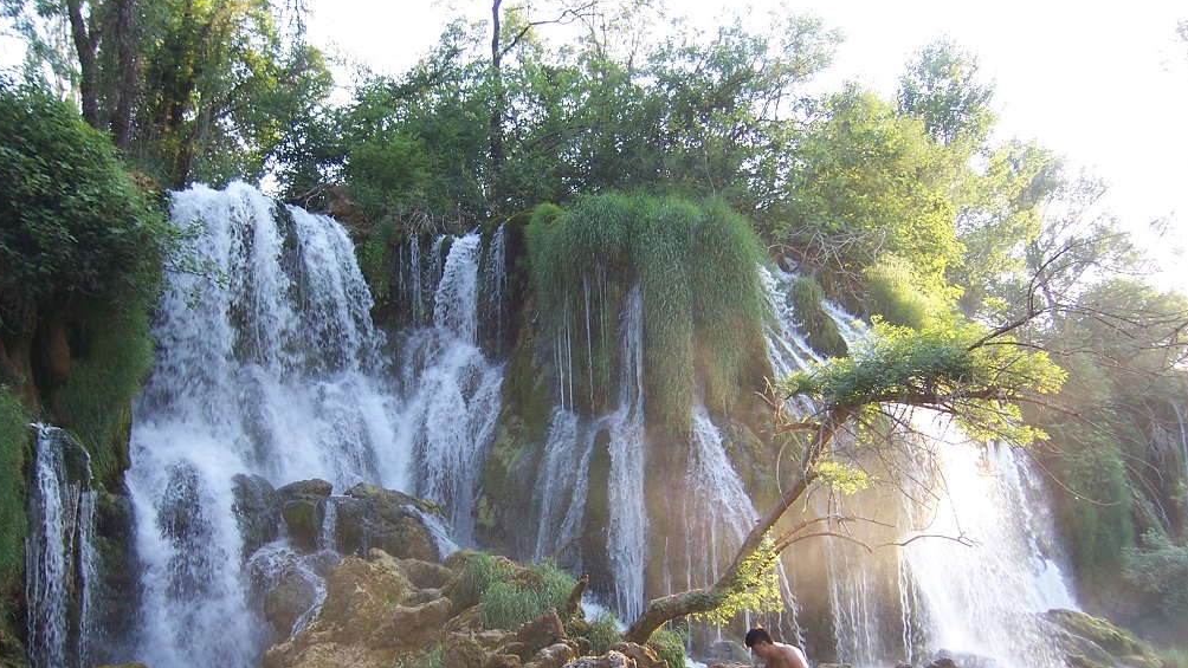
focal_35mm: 40
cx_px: 590
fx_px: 1260
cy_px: 423
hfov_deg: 50.5
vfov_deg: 29.6
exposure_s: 1/100
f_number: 2.8
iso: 80
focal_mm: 6.2
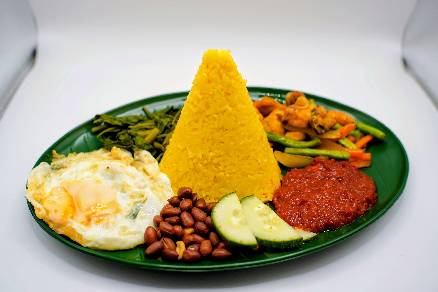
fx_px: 456
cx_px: 219
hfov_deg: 51.3
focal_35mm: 38
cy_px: 146
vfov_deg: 35.5
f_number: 3.2
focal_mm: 25
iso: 100
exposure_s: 1/100
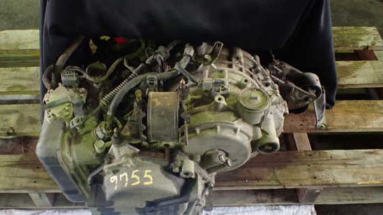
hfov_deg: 55.2
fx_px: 365
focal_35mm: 36
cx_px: 174
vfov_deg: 32.7
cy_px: 127
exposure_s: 1/60
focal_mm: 5.4
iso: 800
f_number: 2.3
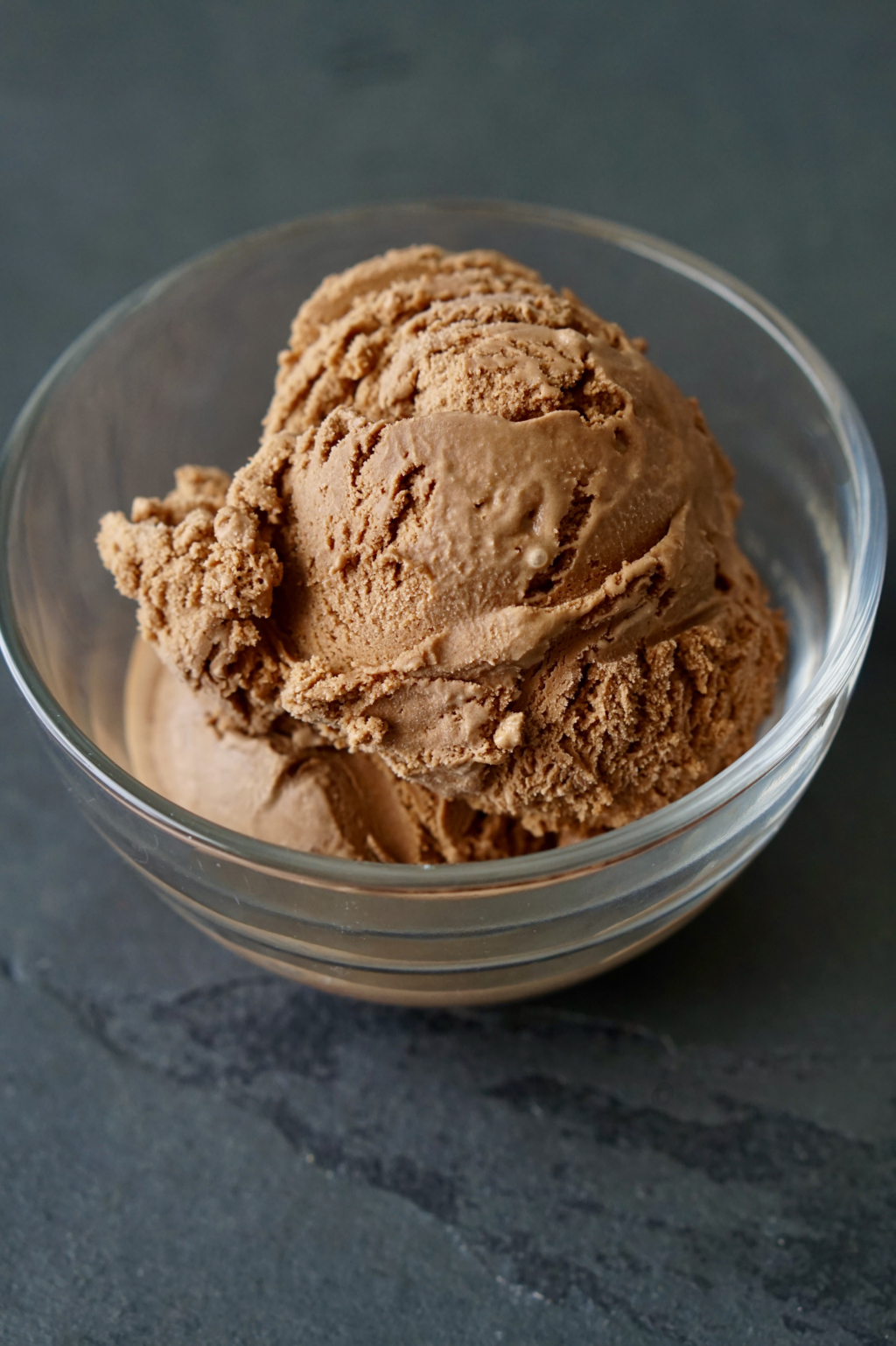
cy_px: 673
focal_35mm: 75
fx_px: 2802
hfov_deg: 18.2
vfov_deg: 27.0
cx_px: 448
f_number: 4
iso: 500
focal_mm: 50
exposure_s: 1/80
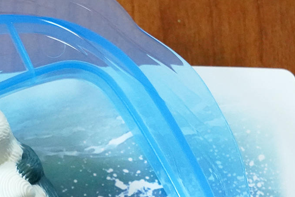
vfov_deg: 5.3
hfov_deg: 7.9
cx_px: 55
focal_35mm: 259
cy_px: 230
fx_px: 2122
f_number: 10
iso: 10000
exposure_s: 1/125
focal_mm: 91
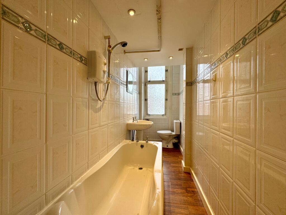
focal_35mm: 14
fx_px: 116
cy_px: 108
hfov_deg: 102.1
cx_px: 143
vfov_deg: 85.7
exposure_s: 1/99
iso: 64
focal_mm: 2.22
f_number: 2.2
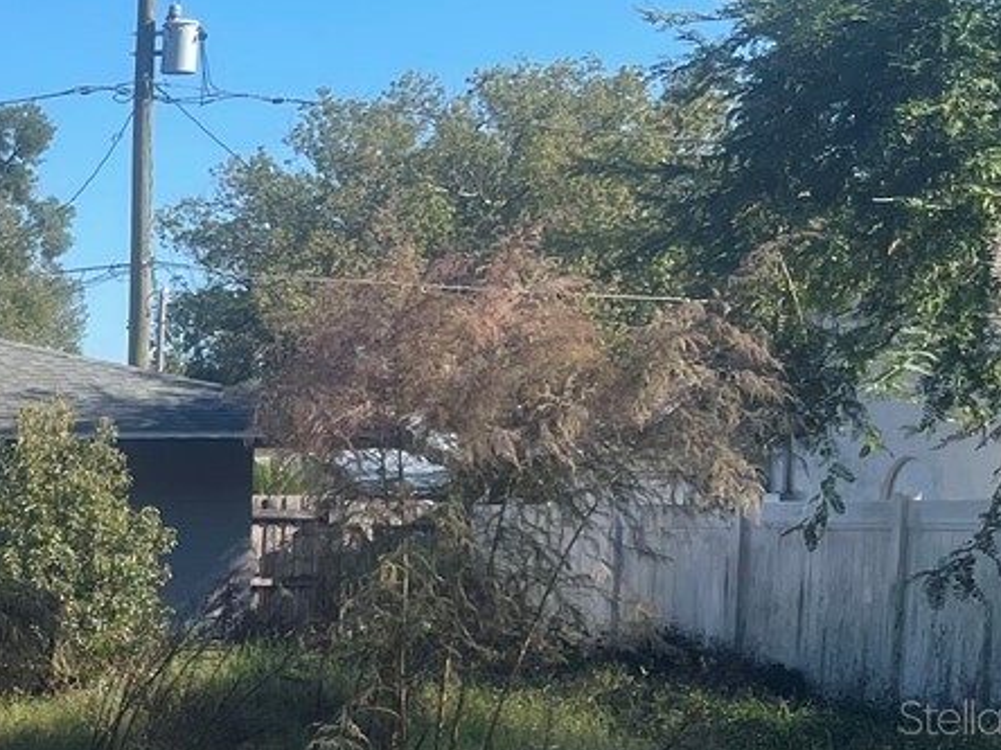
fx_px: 2603
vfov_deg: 16.1
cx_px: -692
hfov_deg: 18.2
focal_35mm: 90
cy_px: 716
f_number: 1.6
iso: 32
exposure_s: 1/1946
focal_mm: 5.1
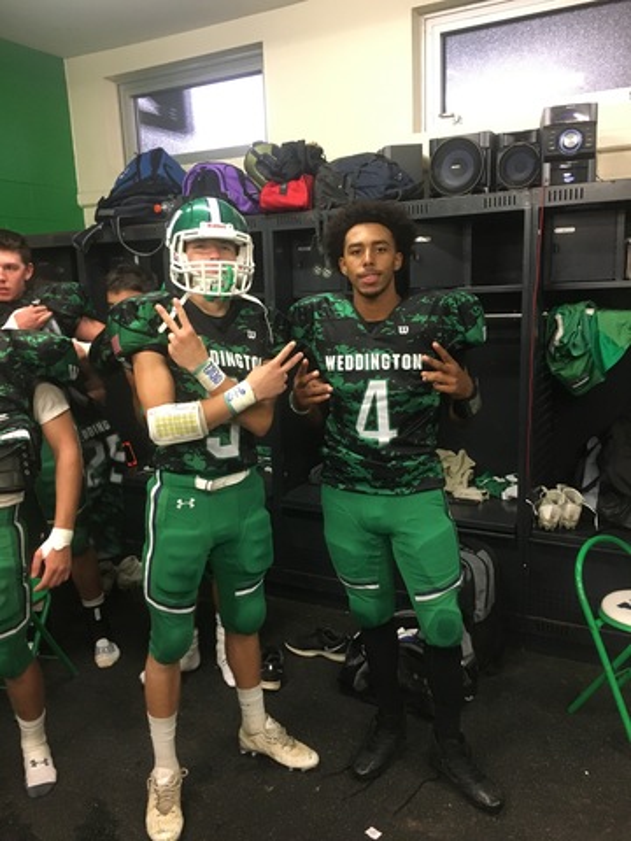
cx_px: 316
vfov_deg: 61.7
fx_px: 705
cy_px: 420
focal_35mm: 29
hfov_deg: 48.2
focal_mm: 4.15
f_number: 2.2
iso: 200
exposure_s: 1/30
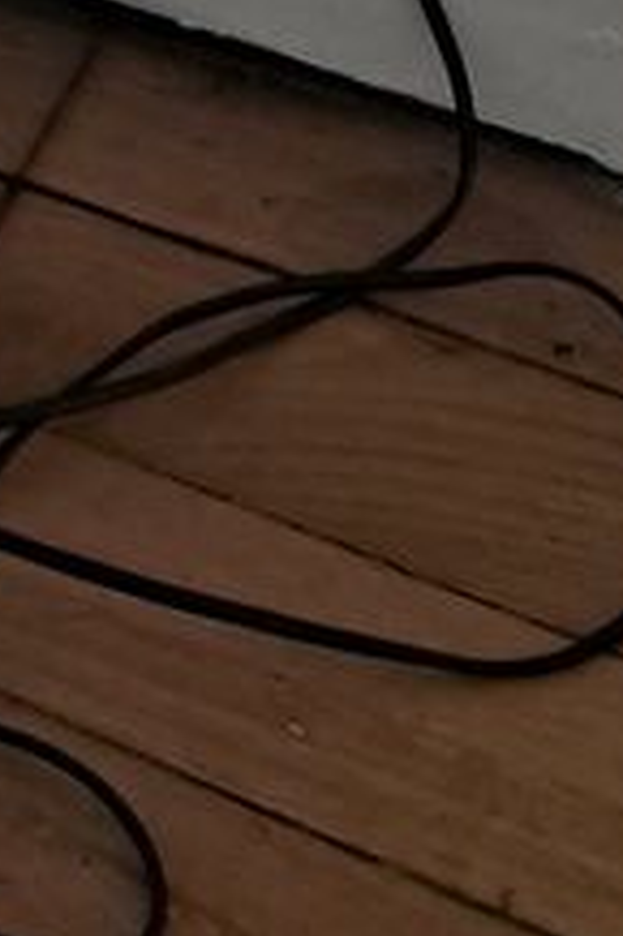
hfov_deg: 9.3
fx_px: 3354
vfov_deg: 13.9
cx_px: -932
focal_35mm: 129
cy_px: -816
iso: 640
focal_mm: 4
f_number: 1.8
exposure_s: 1/50
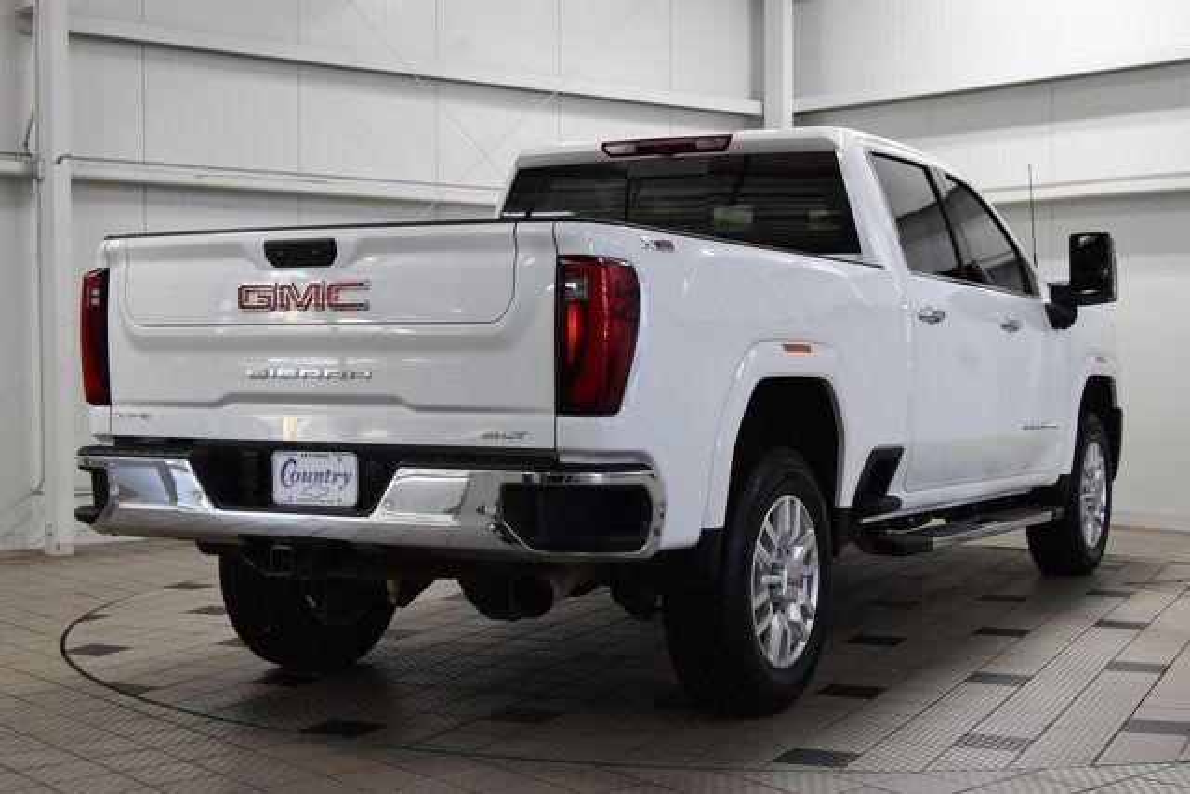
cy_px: 397
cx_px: 595
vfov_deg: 25.1
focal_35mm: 54
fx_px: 1785
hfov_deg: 36.9
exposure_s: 1/60
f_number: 8
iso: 1600
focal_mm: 36
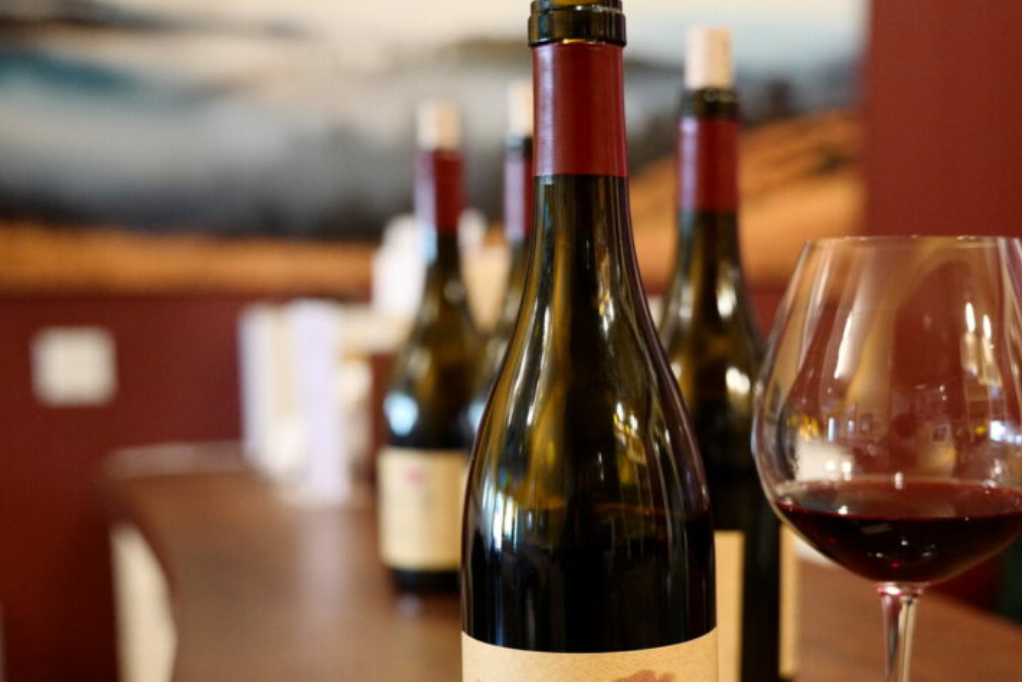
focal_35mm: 52
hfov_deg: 38.1
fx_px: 1476
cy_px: 465
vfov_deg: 25.8
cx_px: 562
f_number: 2.8
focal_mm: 36
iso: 3200
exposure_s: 1/80
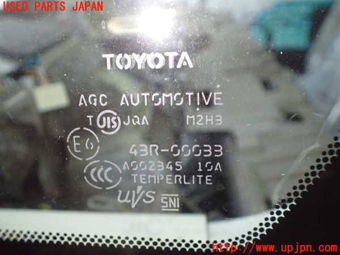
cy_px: 128
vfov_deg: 46.8
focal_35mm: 30
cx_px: 170
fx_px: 295
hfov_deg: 60.0
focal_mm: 5.4
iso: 800
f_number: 2.3
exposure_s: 1/60
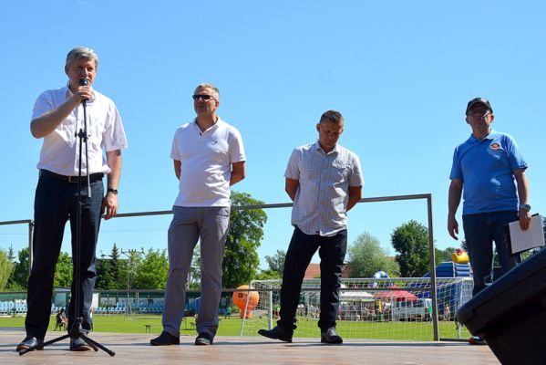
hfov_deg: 47.9
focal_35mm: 40
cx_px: 273
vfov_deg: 33.0
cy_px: 182
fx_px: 615
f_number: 7.1
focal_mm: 27
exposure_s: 1/1600
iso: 400
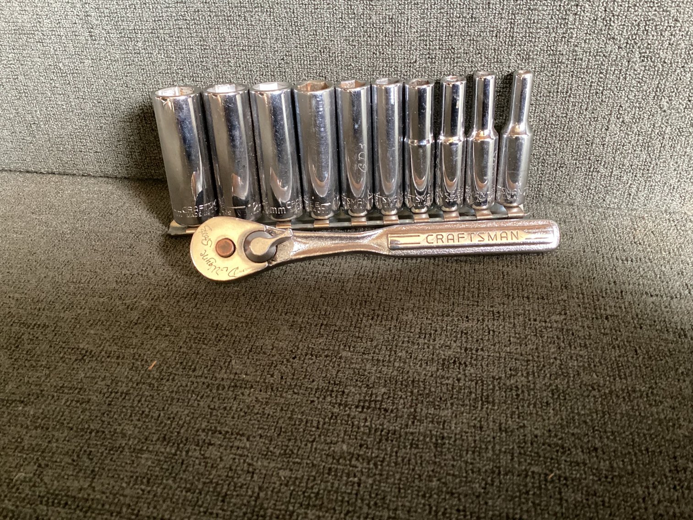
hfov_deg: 58.3
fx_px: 621
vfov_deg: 45.4
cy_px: 260
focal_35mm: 31
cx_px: 346
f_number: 2.4
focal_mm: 3.3
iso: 400
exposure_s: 1/40
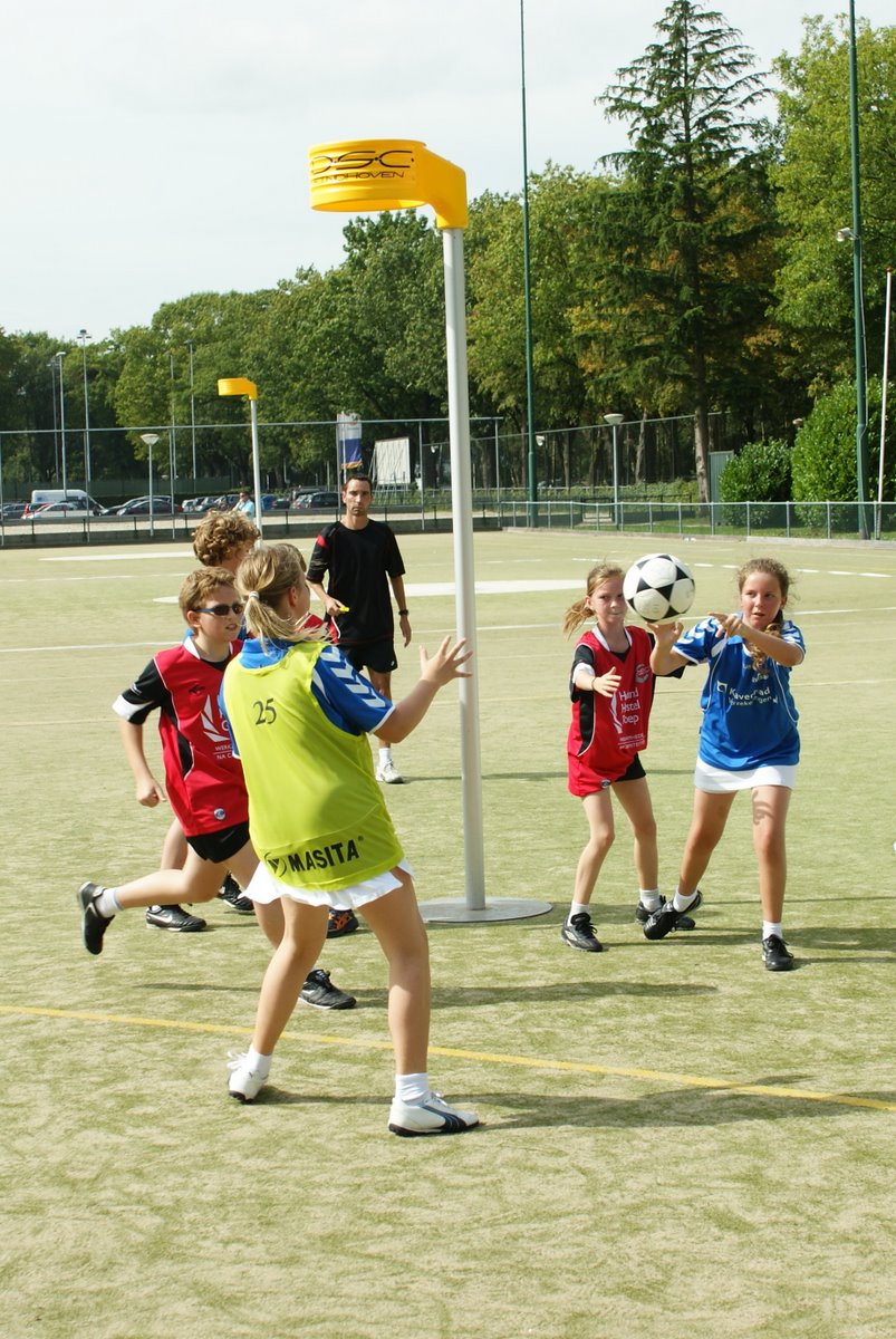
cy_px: 670
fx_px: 1564
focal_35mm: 42
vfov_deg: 46.4
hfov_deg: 32.0
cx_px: 448
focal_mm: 28
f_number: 5.6
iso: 100
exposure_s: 1/320
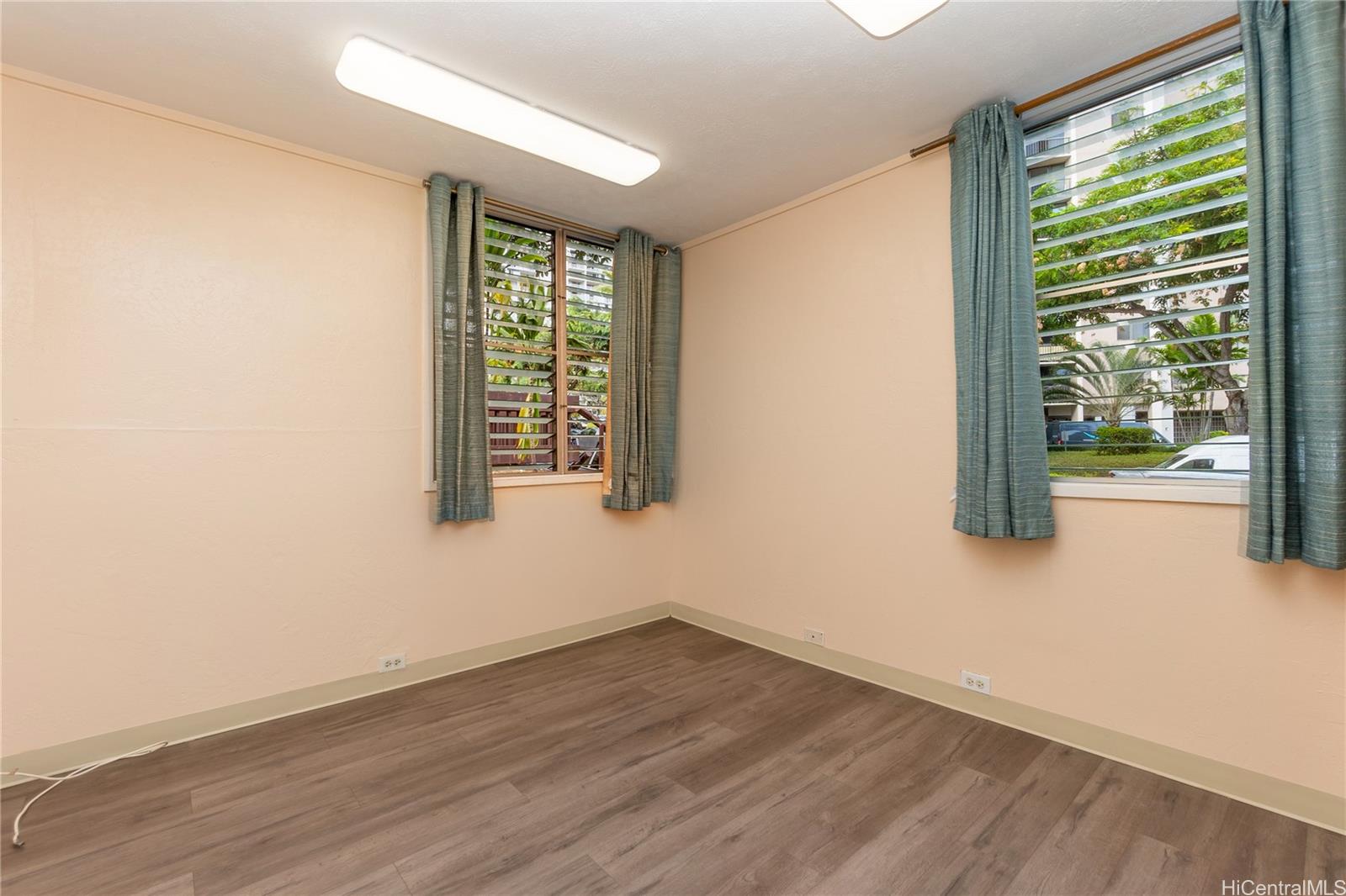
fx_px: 561
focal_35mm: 15
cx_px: 673
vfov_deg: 77.3
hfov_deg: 100.4
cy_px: 448
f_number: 8
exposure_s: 1/40
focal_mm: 10
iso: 200
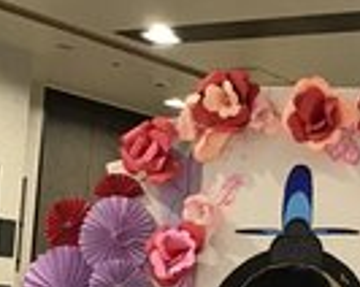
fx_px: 968
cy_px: 333
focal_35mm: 91
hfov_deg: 20.0
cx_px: 409
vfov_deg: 16.3
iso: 200
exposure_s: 1/30
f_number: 2.4
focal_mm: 3.3
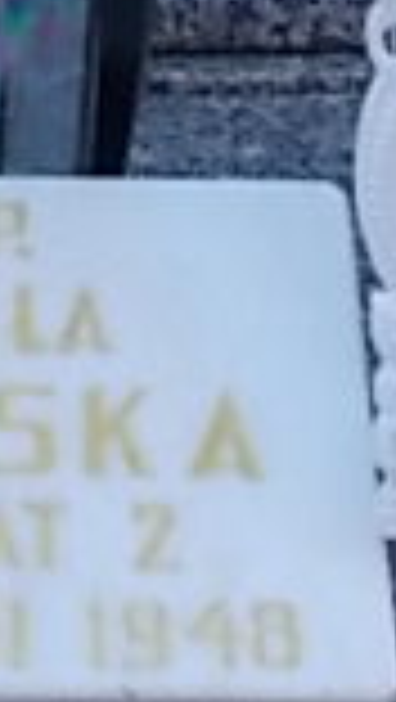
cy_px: -252
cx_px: -382
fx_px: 3670
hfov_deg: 6.0
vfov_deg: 10.6
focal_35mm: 197
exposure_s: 1/80
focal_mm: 7.9
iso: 80
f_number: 4.2
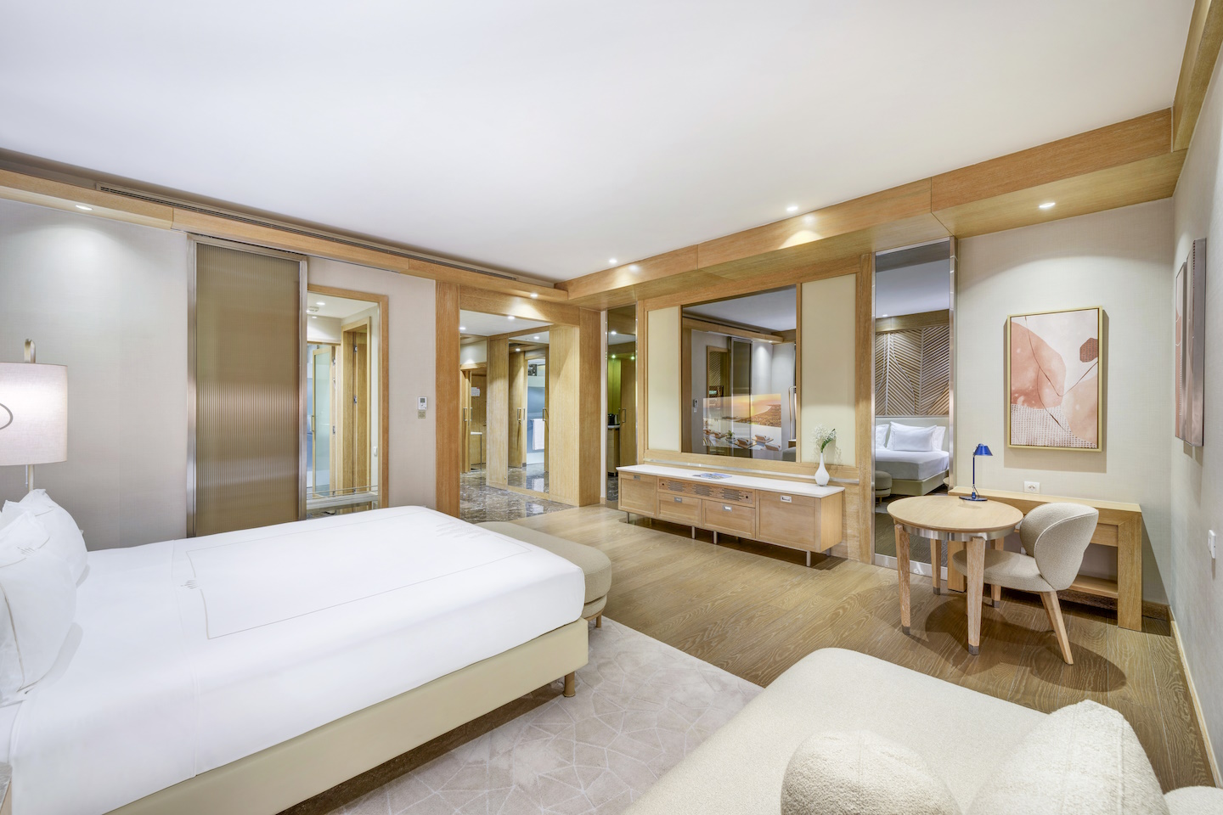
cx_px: 612
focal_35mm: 14
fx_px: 476
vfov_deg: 81.2
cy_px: 408
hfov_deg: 104.3
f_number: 11
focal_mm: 14
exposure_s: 2
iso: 100
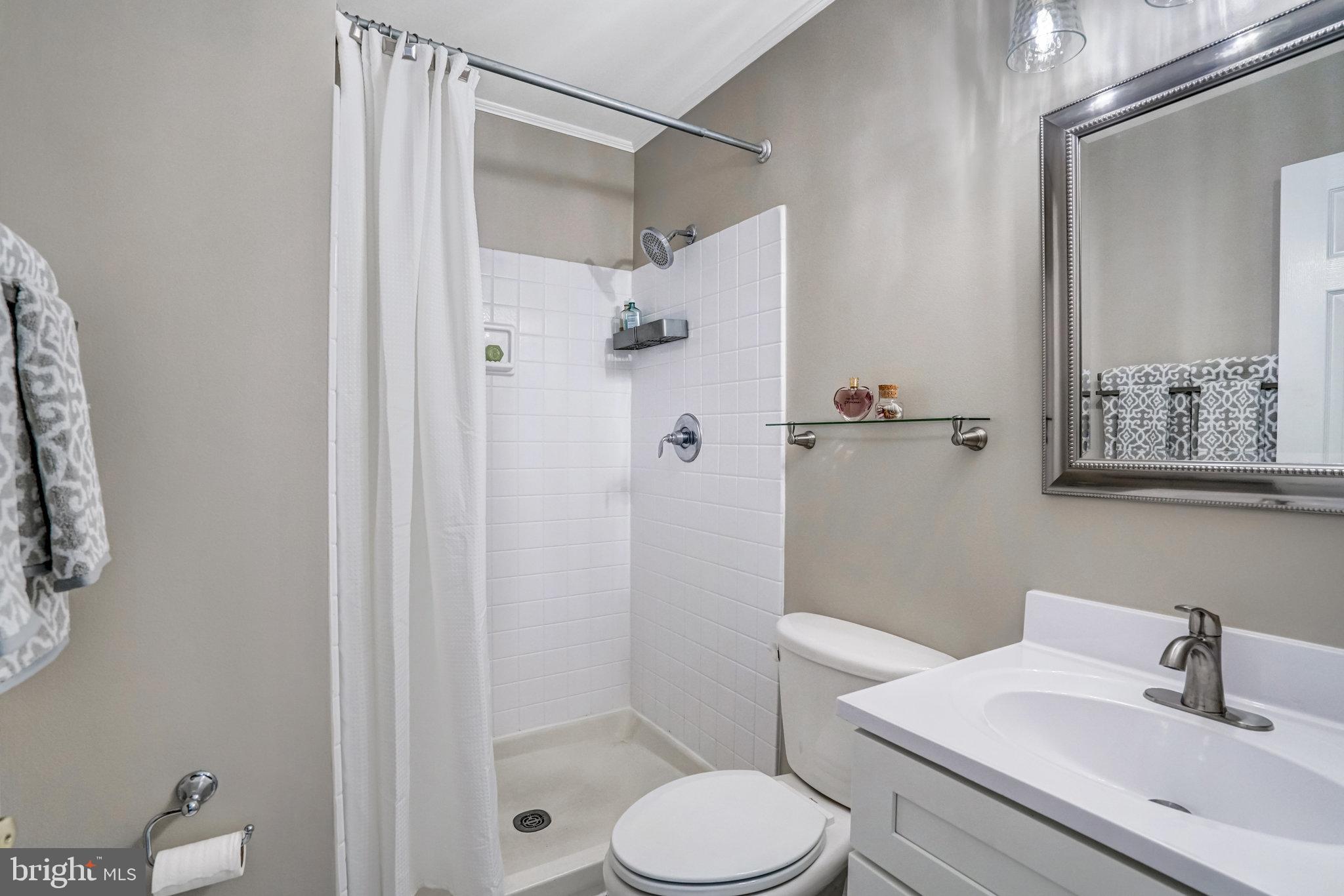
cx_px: 672
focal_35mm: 16
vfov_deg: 73.8
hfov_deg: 96.7
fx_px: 597
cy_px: 448
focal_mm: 16
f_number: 8
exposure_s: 1/60
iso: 1250
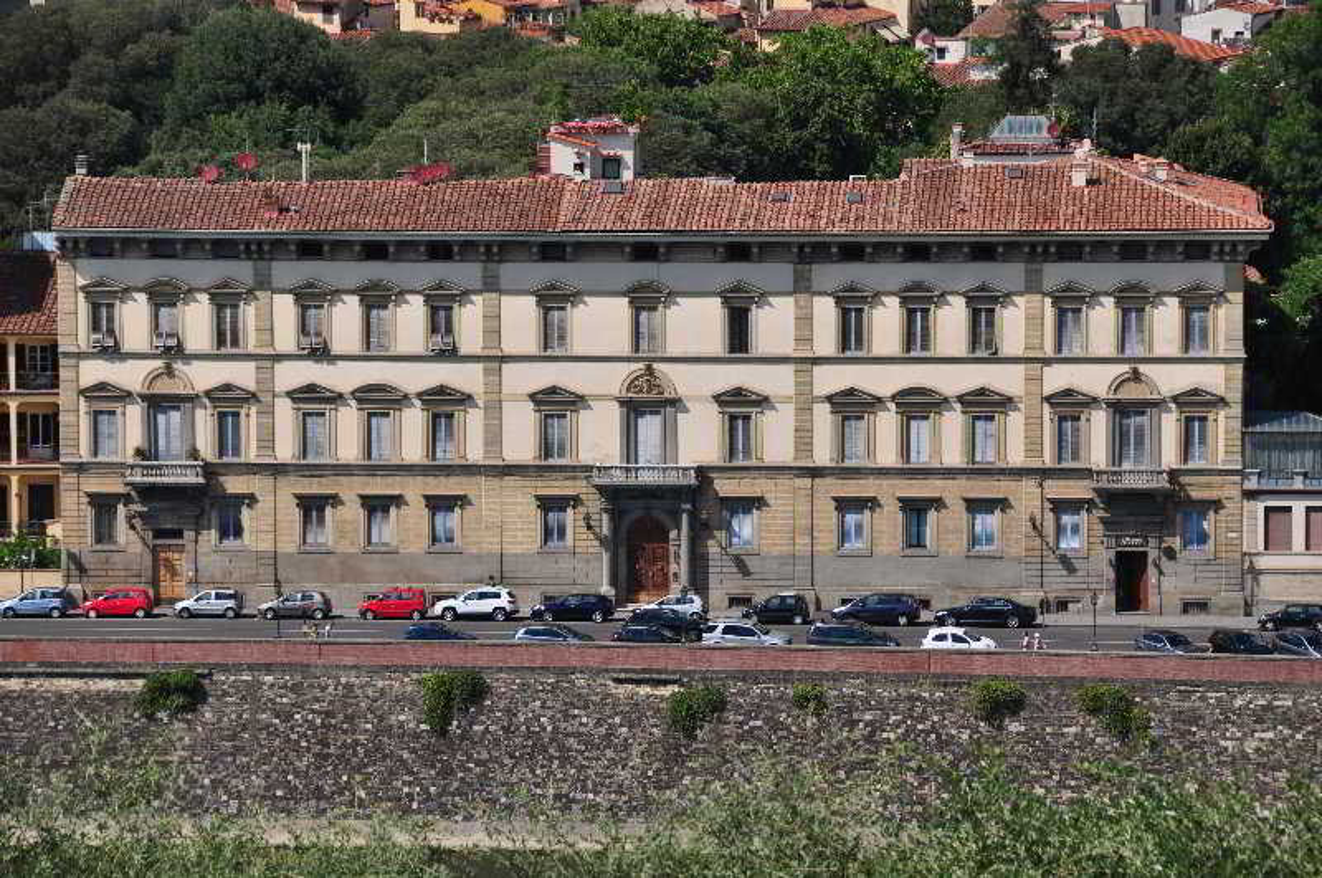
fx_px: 7151
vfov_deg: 7.0
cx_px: 661
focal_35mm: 195
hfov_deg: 10.6
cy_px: 439
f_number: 8
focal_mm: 130
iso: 200
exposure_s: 1/1000
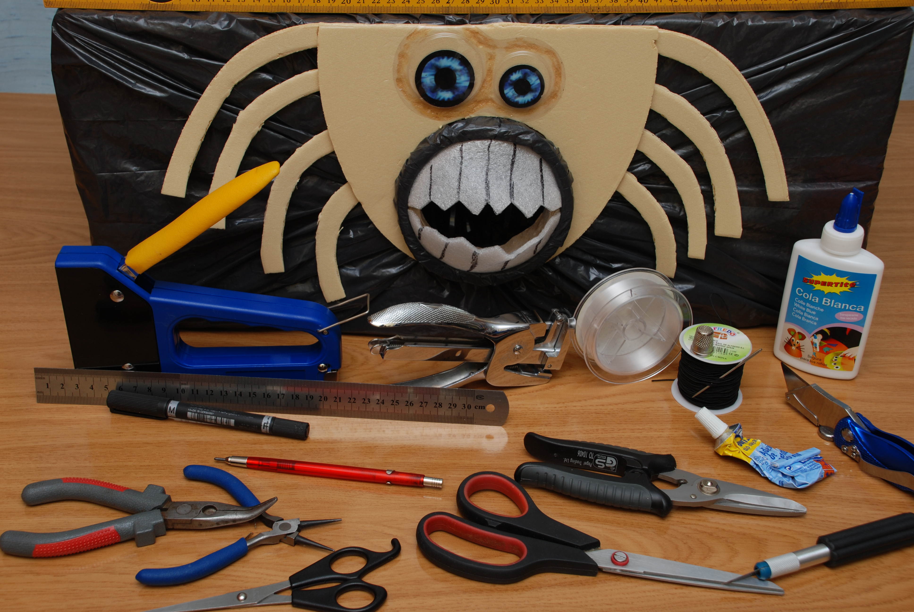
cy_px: 306
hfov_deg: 42.3
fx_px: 1182
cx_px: 457
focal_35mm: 46
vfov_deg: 29.0
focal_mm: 31
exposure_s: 1/60
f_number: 8
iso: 100
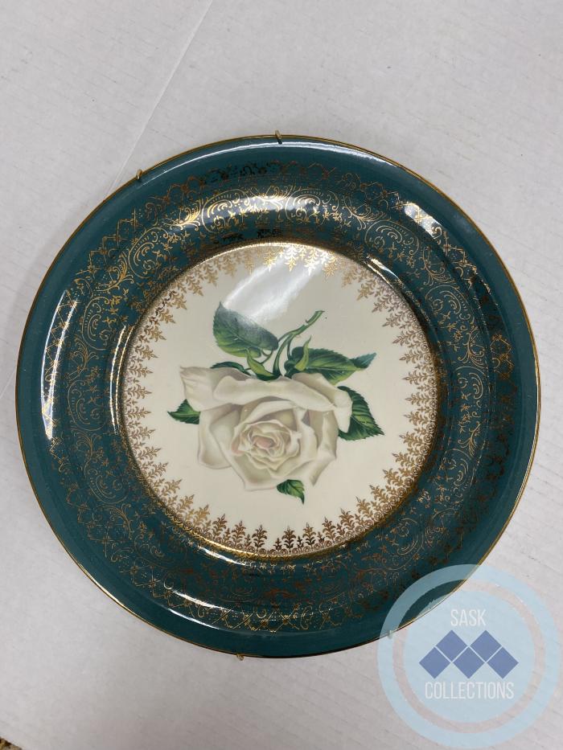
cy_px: 375
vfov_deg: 67.3
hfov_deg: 53.1
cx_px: 282
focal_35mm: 26
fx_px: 564
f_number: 1.8
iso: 64
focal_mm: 4.25
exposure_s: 1/100
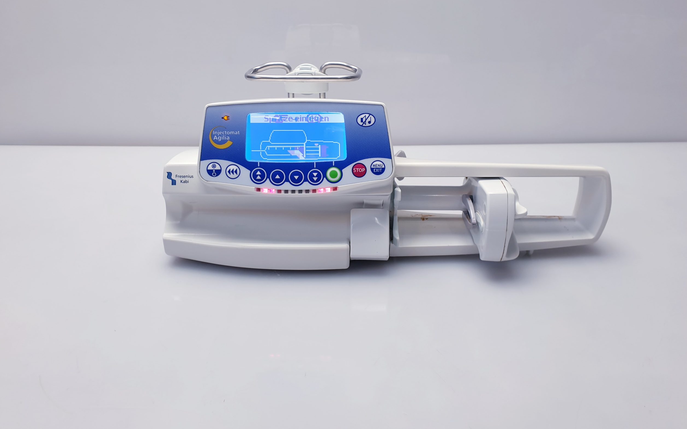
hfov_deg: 66.5
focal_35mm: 28
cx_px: 345
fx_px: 524
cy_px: 169
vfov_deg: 44.3
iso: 50
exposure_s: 1/50
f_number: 2.4
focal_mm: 4.3
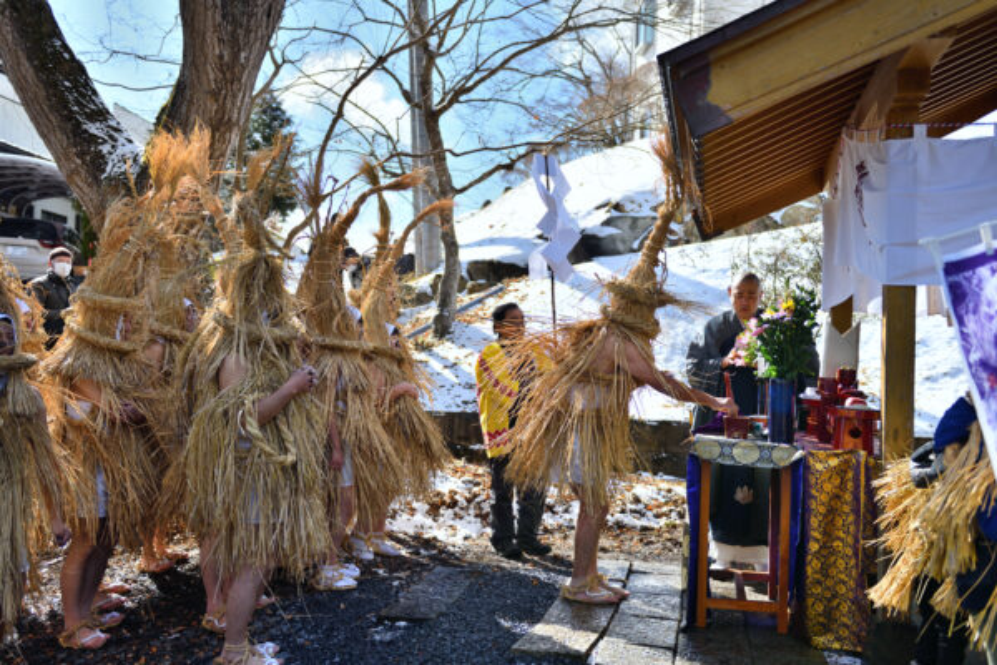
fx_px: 1108
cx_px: 498
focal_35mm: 40
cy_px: 332
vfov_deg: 33.4
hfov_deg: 48.5
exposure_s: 1/1600
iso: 100
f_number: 2.8
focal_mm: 34
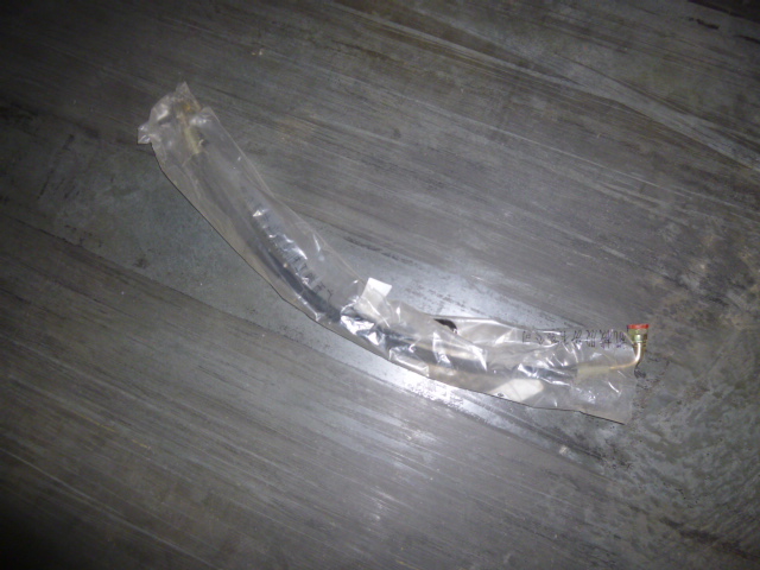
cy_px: 285
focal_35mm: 25
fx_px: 549
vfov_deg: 54.9
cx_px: 380
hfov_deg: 69.4
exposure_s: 1/60
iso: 100
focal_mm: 4.5
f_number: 3.1
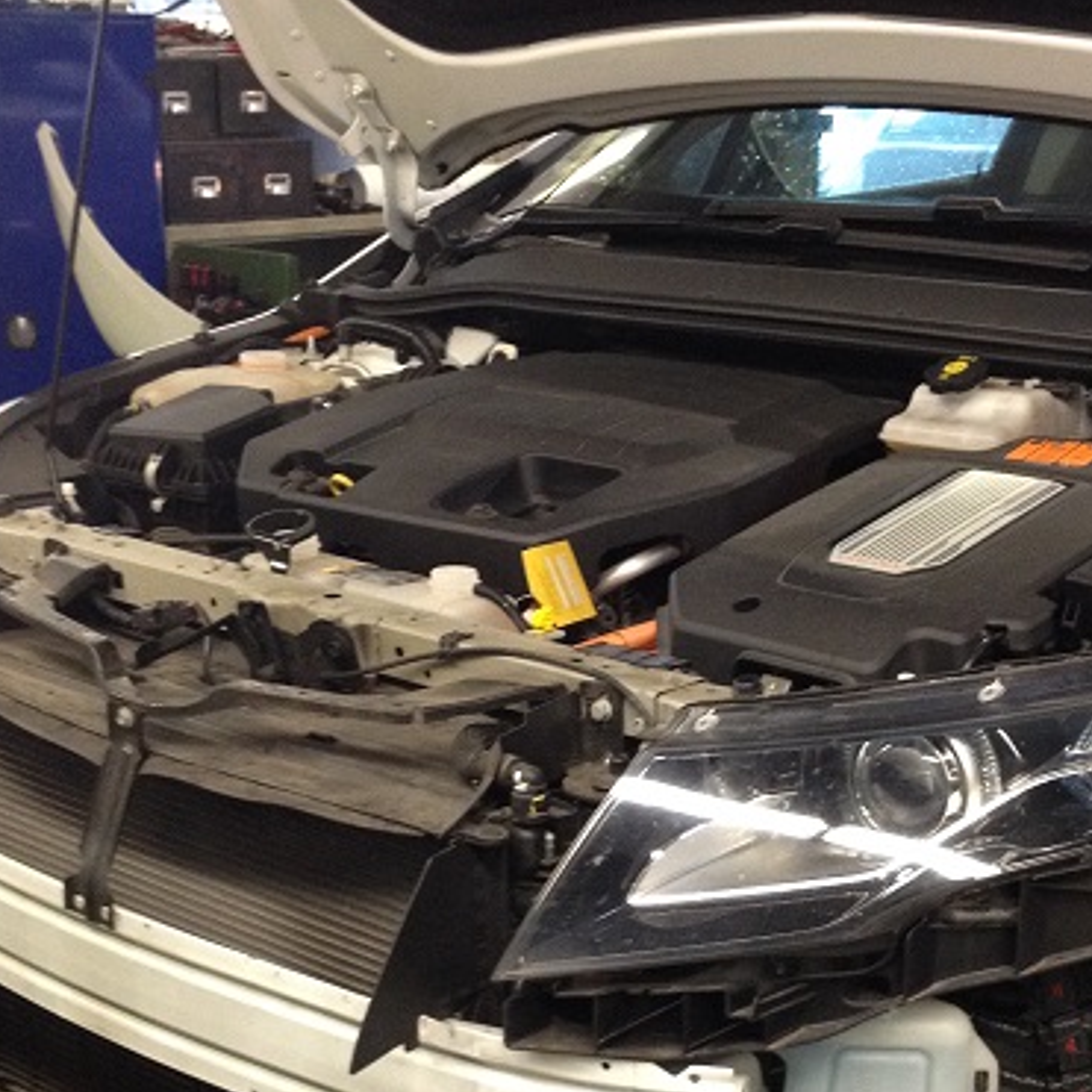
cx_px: 598
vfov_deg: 24.9
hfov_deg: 25.3
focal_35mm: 68
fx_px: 2427
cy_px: 886
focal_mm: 4.28
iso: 200
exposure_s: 1/20
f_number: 2.4
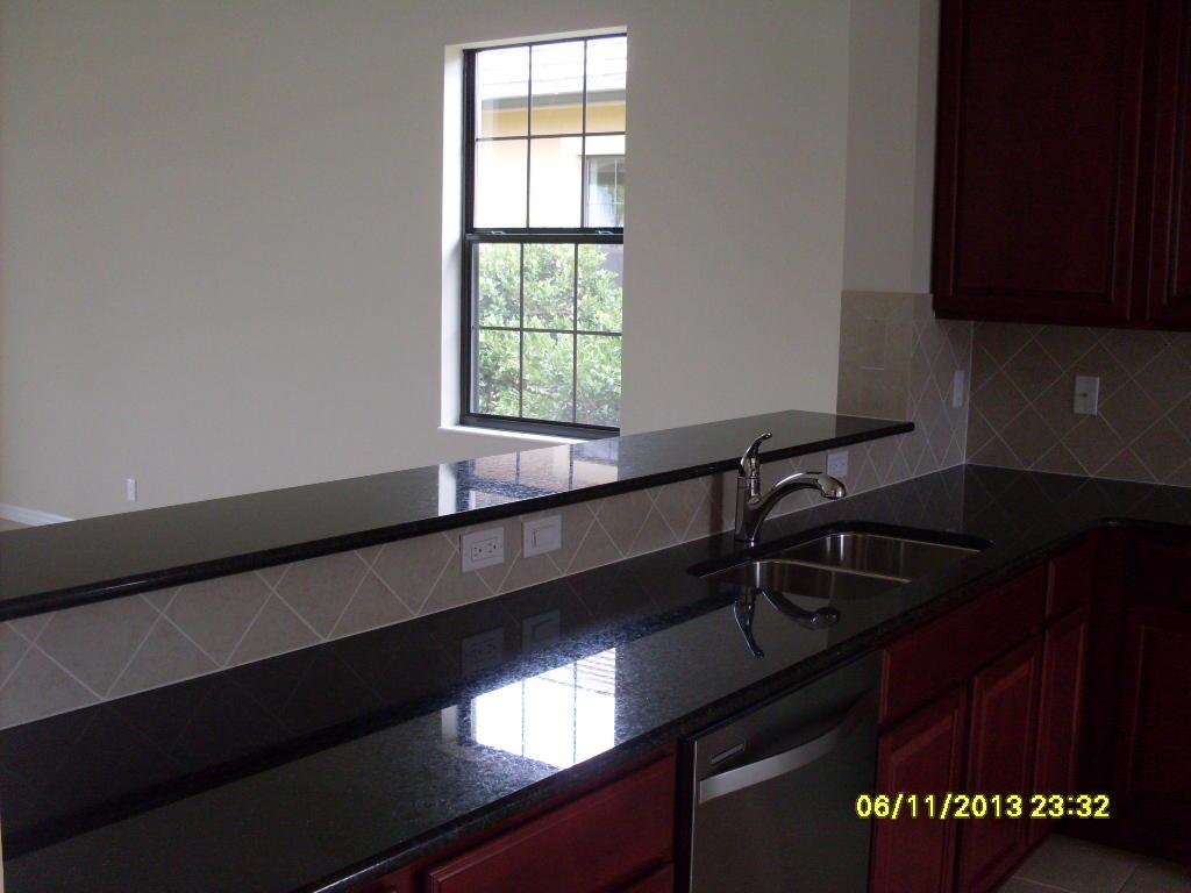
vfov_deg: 37.7
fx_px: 1307
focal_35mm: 38
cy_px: 446
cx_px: 596
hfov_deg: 49.0
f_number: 2.8
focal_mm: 6.3
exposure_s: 1/45
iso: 100
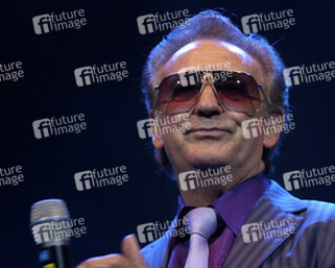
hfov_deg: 12.2
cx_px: 178
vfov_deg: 9.8
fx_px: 1567
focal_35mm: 158
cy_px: 152
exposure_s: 1/125
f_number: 2.8
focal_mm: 80
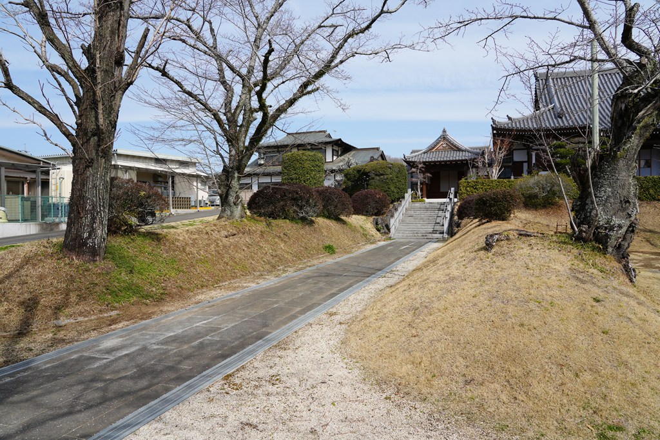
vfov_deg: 53.1
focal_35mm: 24
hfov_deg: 73.8
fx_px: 440
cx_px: 330
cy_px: 220
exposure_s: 1/125
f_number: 9
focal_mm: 24
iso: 100
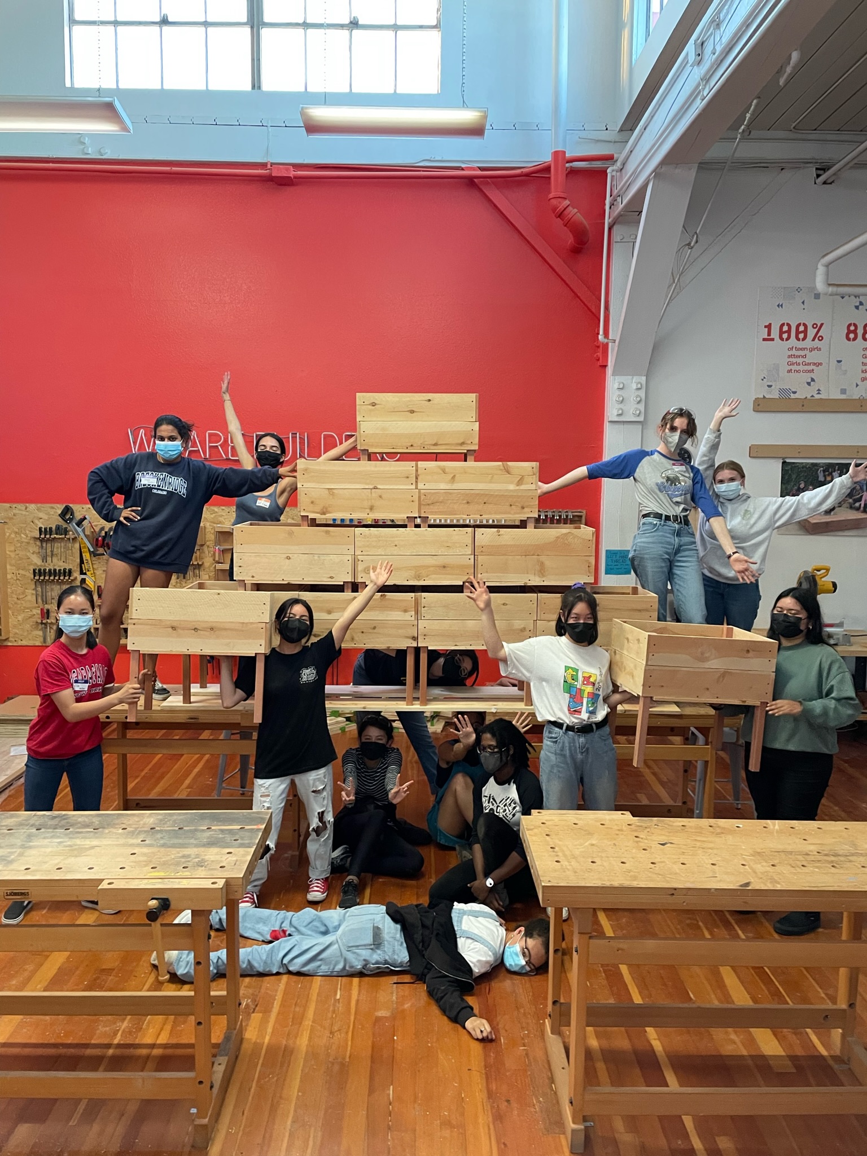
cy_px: 578
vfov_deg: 67.3
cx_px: 434
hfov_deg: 53.0
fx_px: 869
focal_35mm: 26
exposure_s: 1/60
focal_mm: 4.2
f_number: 1.6
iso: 400
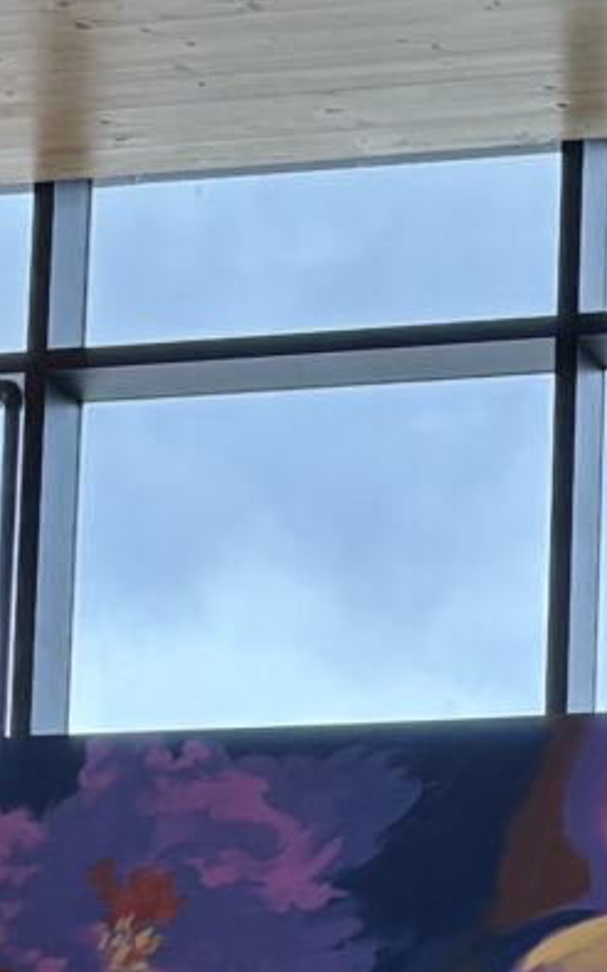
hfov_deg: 7.2
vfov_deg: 11.3
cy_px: 1372
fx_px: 4741
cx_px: 886
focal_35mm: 179
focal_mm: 5.96
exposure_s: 1/178
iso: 50
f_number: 1.6
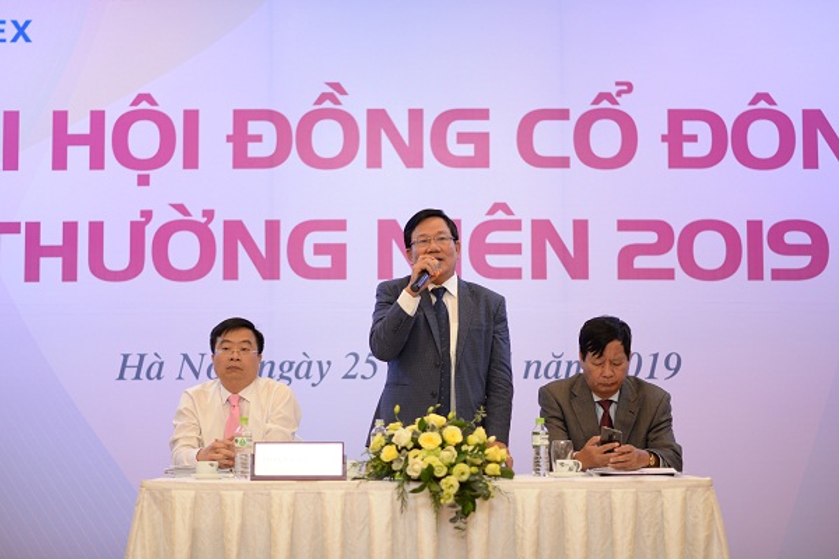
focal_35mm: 85
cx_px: 420
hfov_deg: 23.9
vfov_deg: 16.1
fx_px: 1981
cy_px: 280
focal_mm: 85
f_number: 2
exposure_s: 1/200
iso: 400
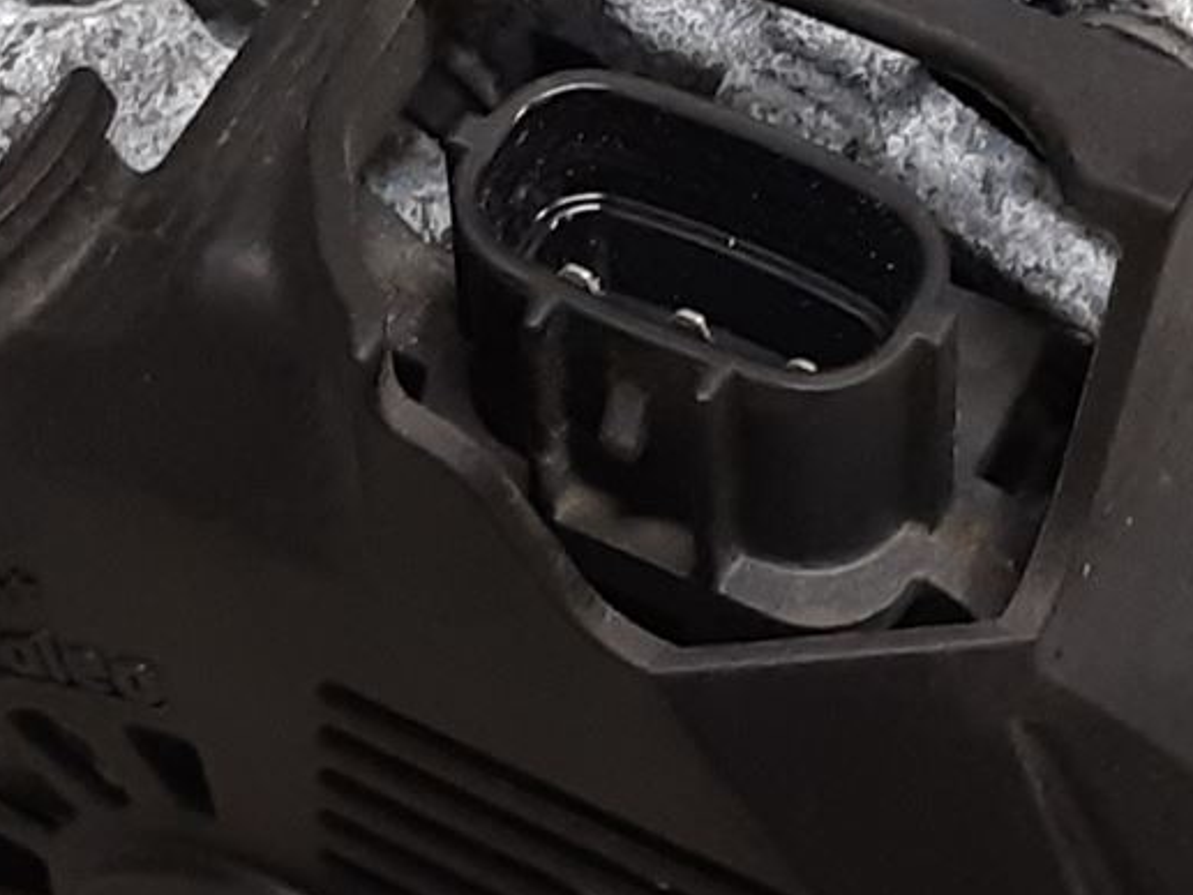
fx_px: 3551
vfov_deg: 14.3
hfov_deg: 19.0
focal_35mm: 103
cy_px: 277
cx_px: 824
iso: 160
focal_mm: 3.93
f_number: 1.7
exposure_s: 1/50
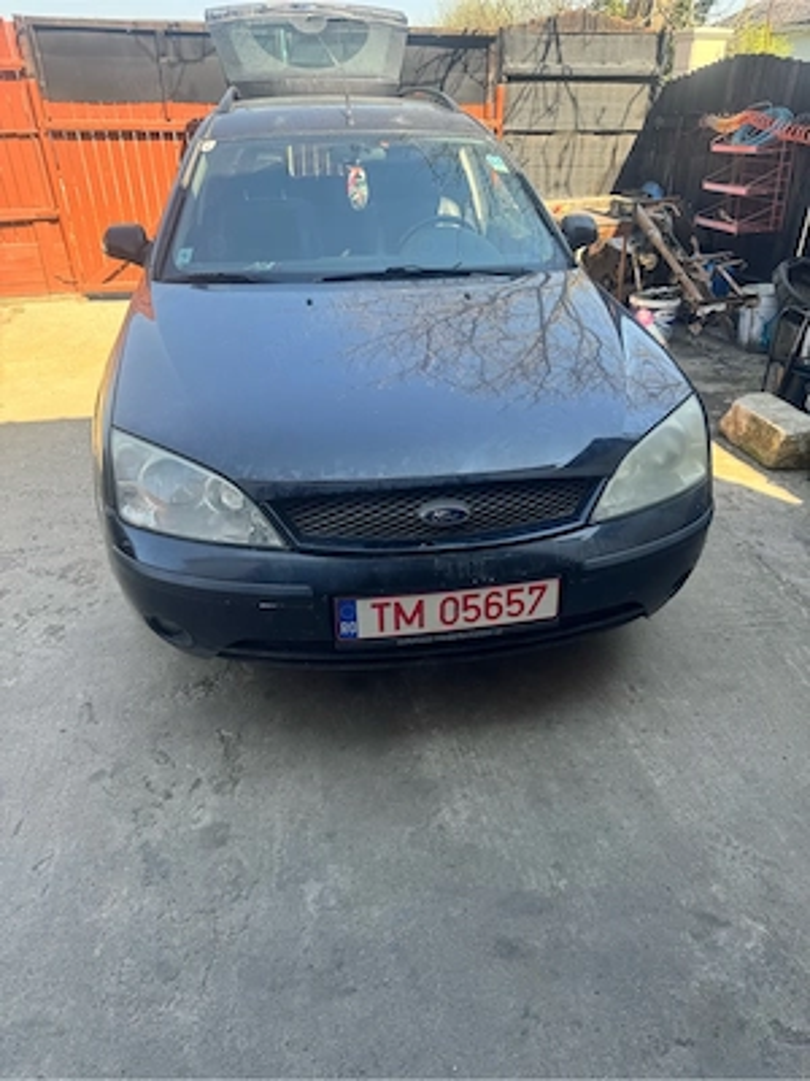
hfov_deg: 56.8
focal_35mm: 24
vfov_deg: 71.6
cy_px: 540
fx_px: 749
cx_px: 405
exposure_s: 1/419
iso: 80
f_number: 1.78
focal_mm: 6.76
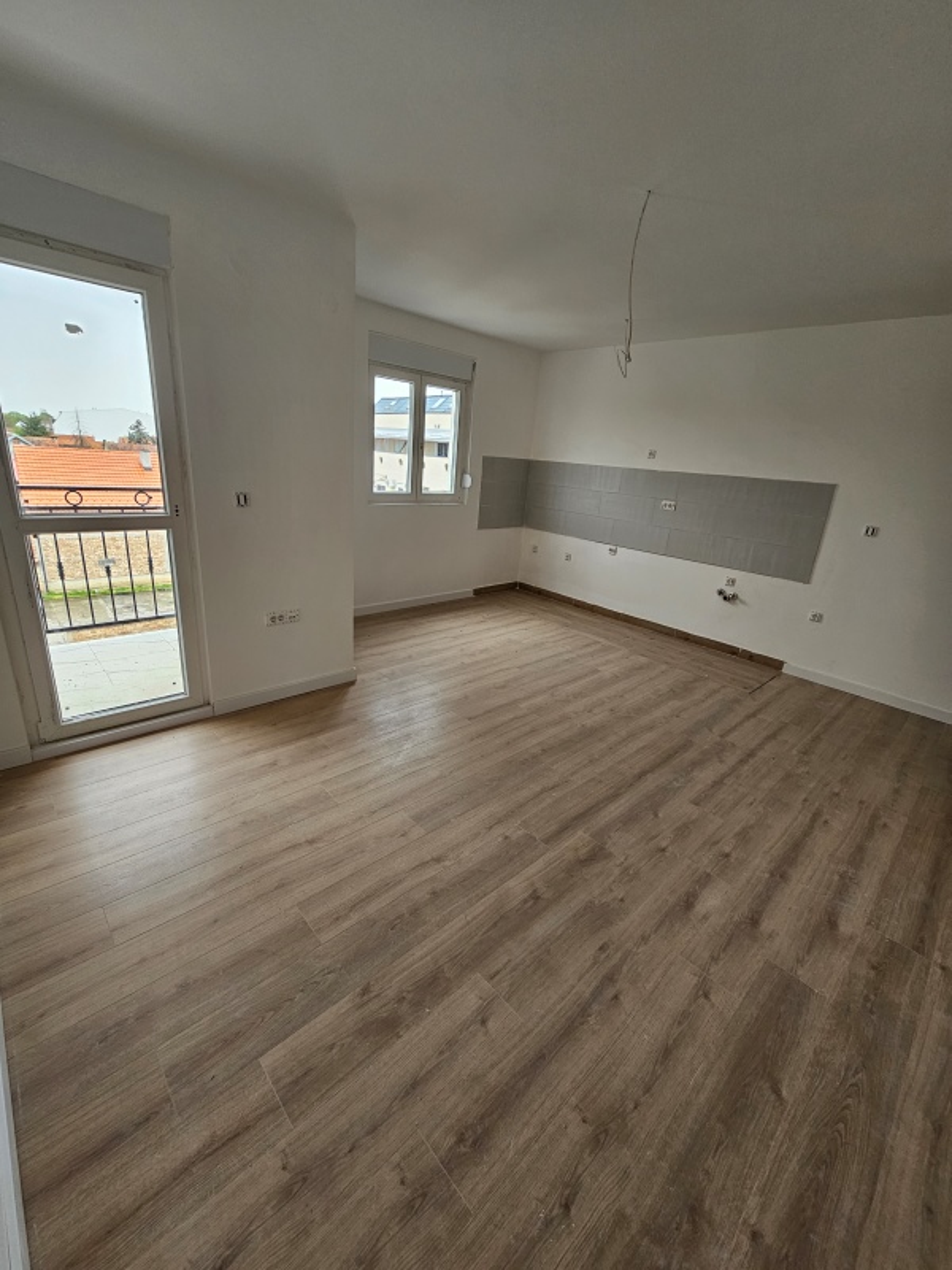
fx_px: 477
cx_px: 476
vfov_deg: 106.2
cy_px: 635
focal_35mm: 13
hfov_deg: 89.9
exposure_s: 1/70.8
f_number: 2.2
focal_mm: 2.2
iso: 100
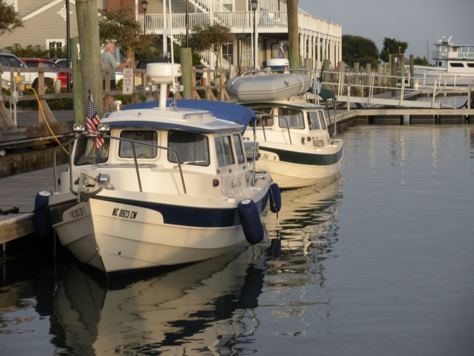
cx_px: 237
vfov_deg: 14.8
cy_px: 178
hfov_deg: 19.6
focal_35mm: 100
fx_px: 1369
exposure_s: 1/105
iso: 84
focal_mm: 17.4
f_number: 5
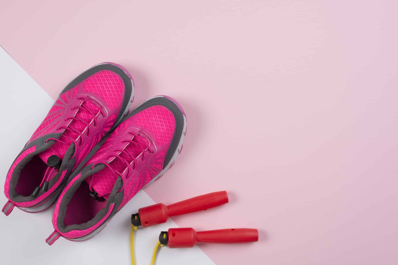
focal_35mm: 50
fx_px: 553
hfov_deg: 39.6
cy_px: 132
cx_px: 199
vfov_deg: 27.0
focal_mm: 50
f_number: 10
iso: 125
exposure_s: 1/160
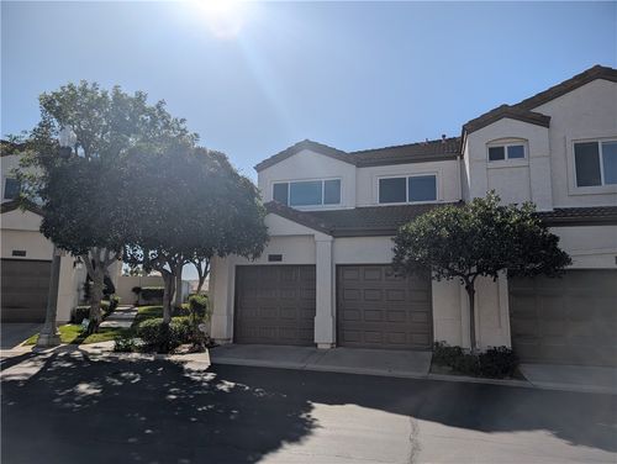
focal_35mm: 24
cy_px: 232
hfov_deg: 71.5
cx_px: 308
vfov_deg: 56.9
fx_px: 428
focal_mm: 6.9
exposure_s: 1/3690
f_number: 1.68
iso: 20
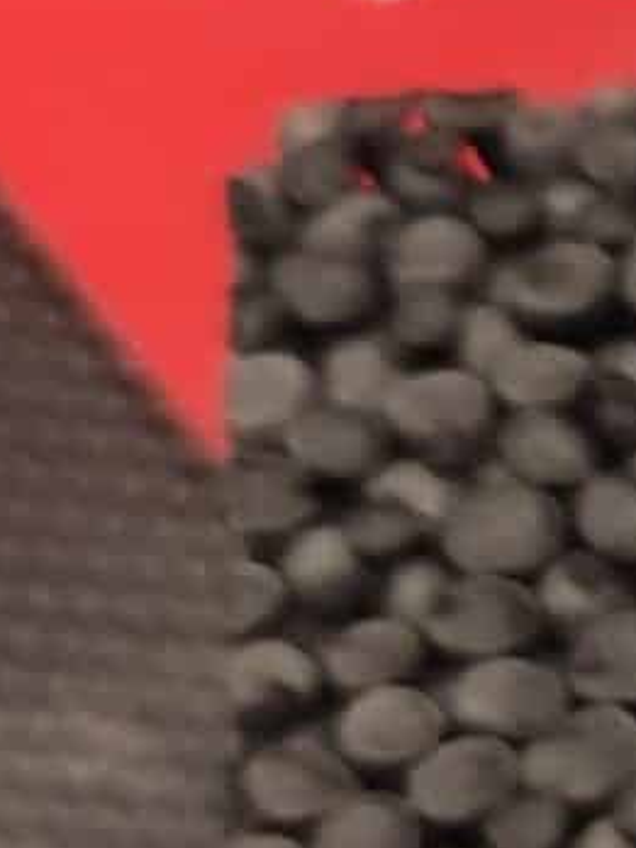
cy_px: 595
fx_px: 4140
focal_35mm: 169
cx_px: 2076
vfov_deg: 11.7
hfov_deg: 7.5
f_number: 1.65
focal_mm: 6.14
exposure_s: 1/20
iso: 2000
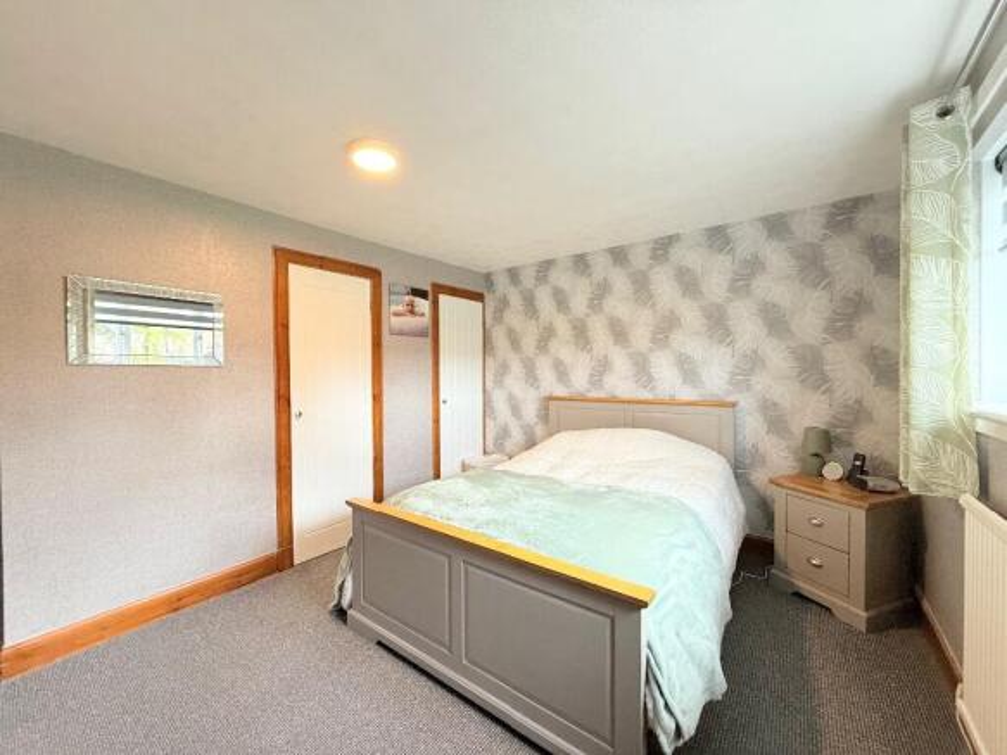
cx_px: 504
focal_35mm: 14
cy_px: 378
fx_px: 407
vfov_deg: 85.7
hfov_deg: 102.1
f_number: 2.2
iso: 200
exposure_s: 1/100
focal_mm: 2.22
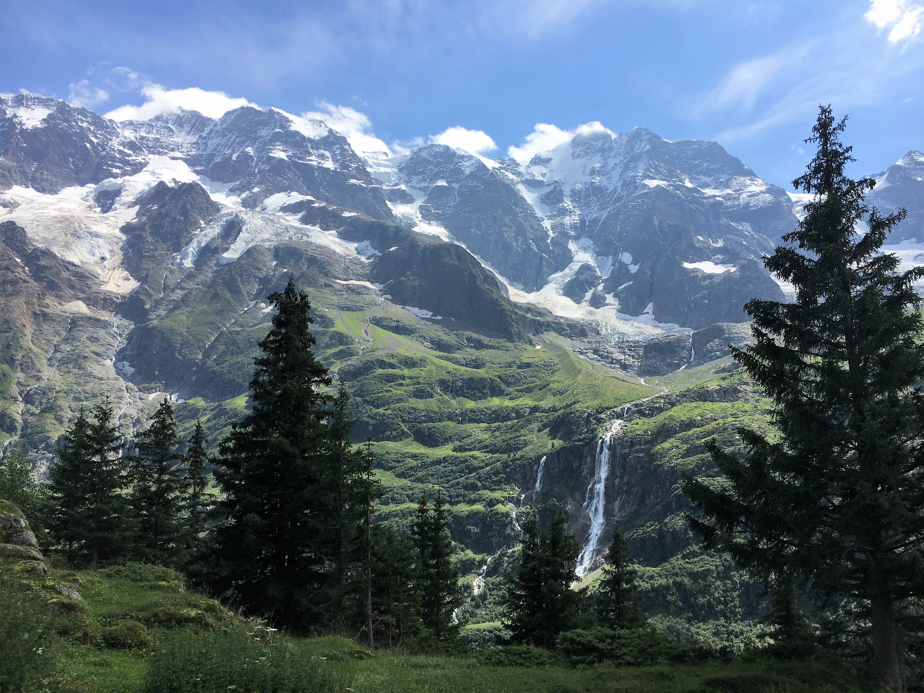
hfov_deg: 61.7
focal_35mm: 29
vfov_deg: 48.2
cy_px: 346
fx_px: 774
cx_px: 462
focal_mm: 4.15
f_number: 2.2
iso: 25
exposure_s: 1/1832
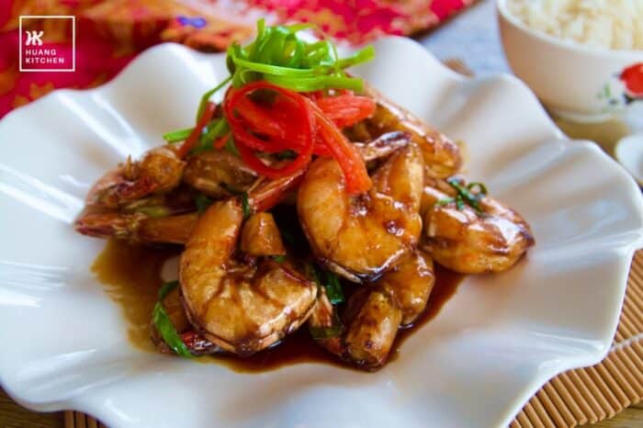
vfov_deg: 34.2
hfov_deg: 49.6
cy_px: 214
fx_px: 696
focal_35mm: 39
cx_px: 322
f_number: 5.6
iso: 250
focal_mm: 26
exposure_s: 1/125
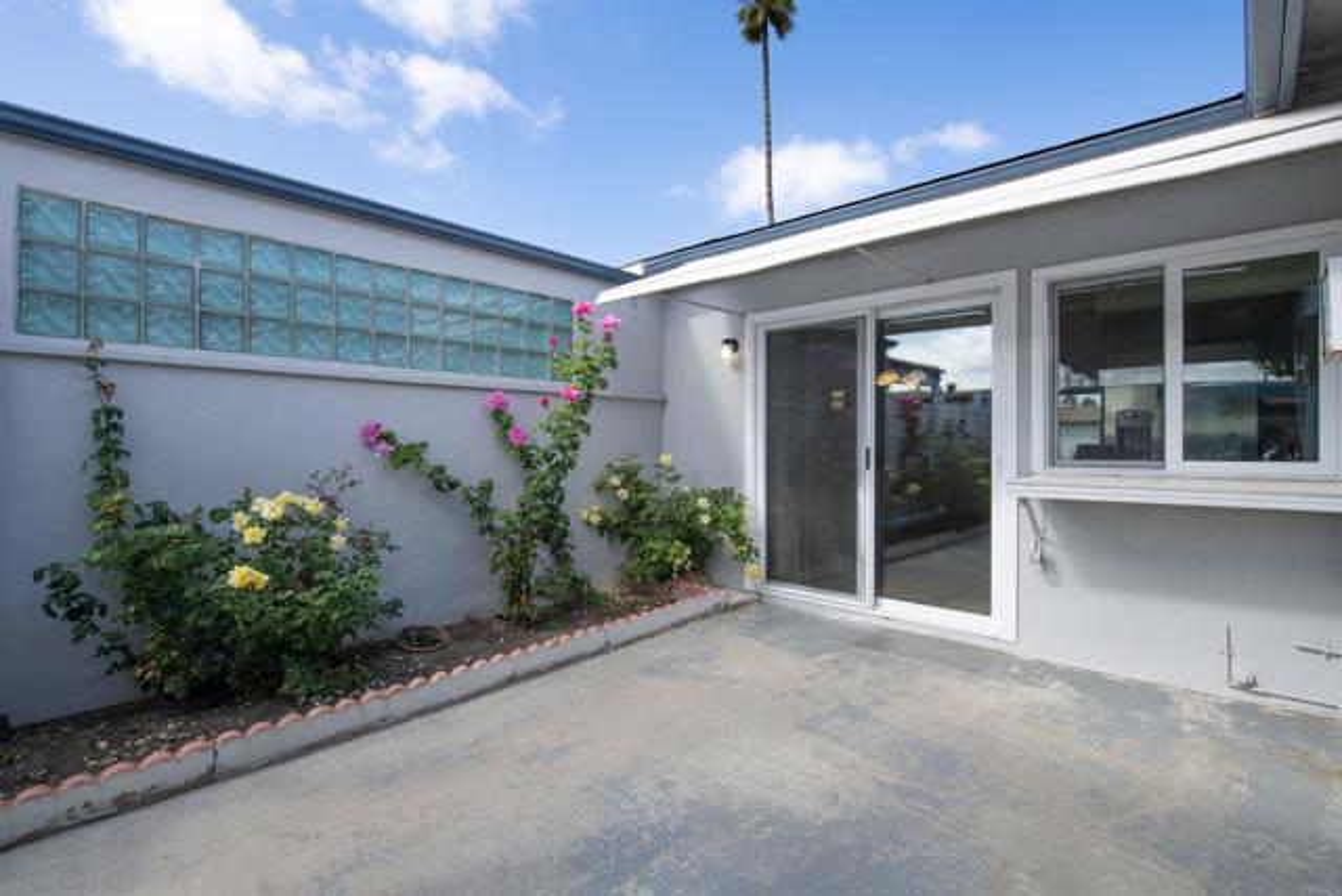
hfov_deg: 93.3
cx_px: 671
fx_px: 634
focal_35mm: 17
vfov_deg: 70.5
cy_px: 448
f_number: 9
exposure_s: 1/250
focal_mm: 17
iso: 250
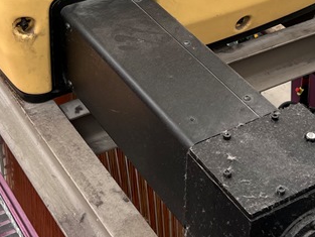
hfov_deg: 23.0
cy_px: -38
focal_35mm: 85
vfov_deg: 16.7
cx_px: 189
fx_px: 774
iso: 40
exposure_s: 1/163
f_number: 1.5
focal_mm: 5.7
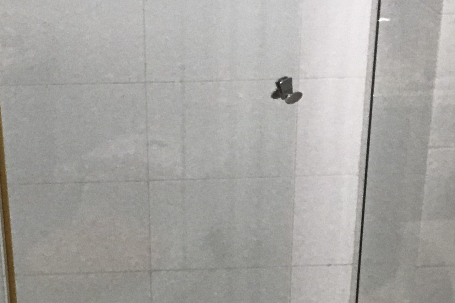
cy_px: 181
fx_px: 897
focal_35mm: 71
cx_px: 184
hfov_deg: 28.4
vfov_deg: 19.2
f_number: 2.2
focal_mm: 2.87
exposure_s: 1/30
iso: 125
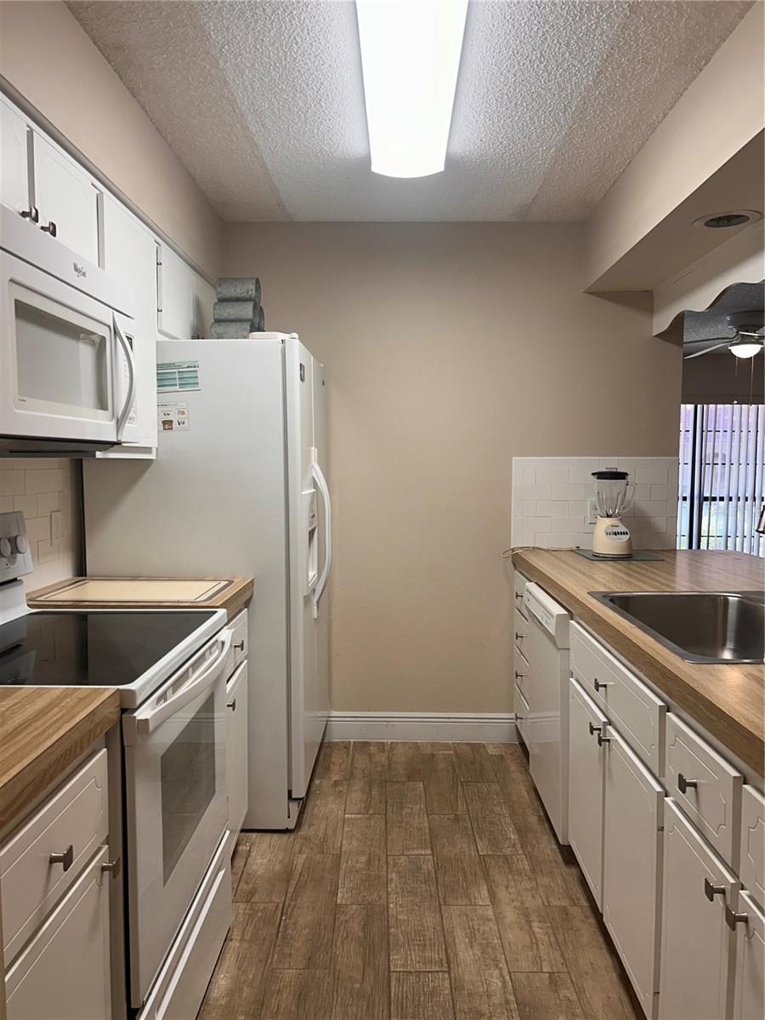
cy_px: 510
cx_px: 382
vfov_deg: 67.3
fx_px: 766
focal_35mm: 26
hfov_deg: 53.1
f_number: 1.5
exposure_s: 1/120
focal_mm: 5.7
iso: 50
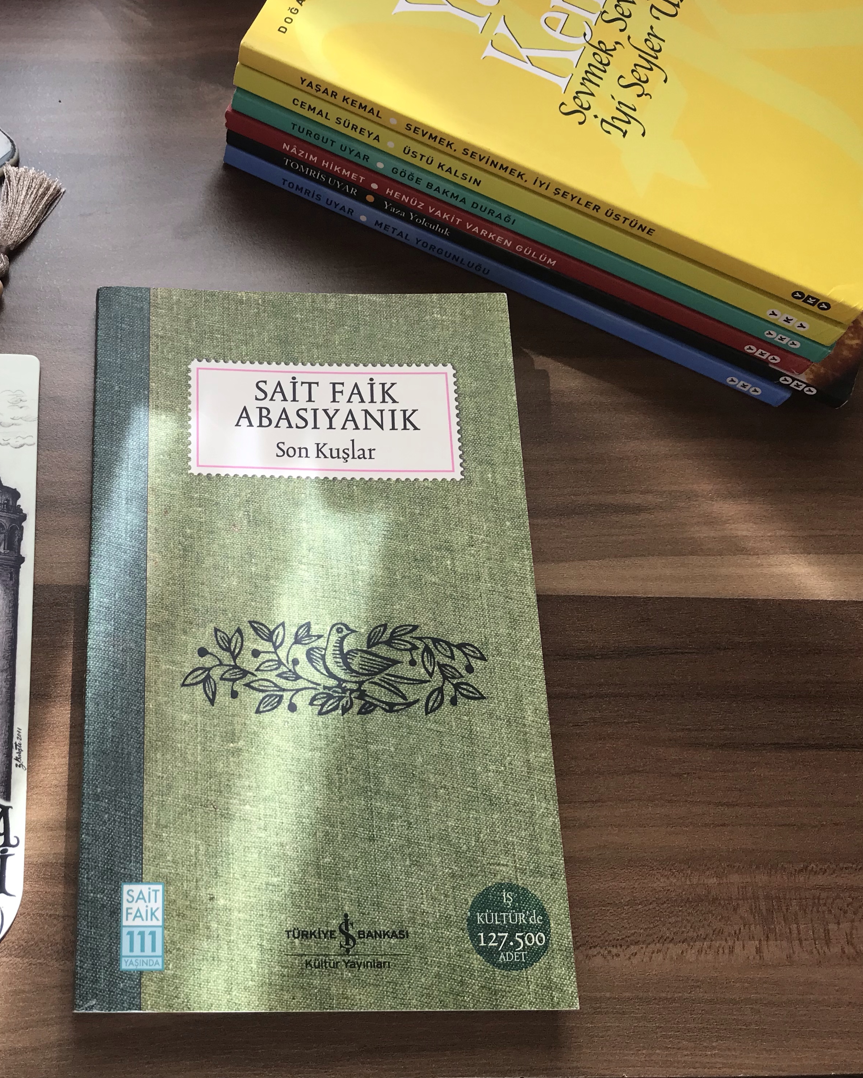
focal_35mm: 37
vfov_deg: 49.1
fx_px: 1181
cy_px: 531
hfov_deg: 39.0
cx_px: 206
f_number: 1.8
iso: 20
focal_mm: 3.99
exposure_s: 1/190
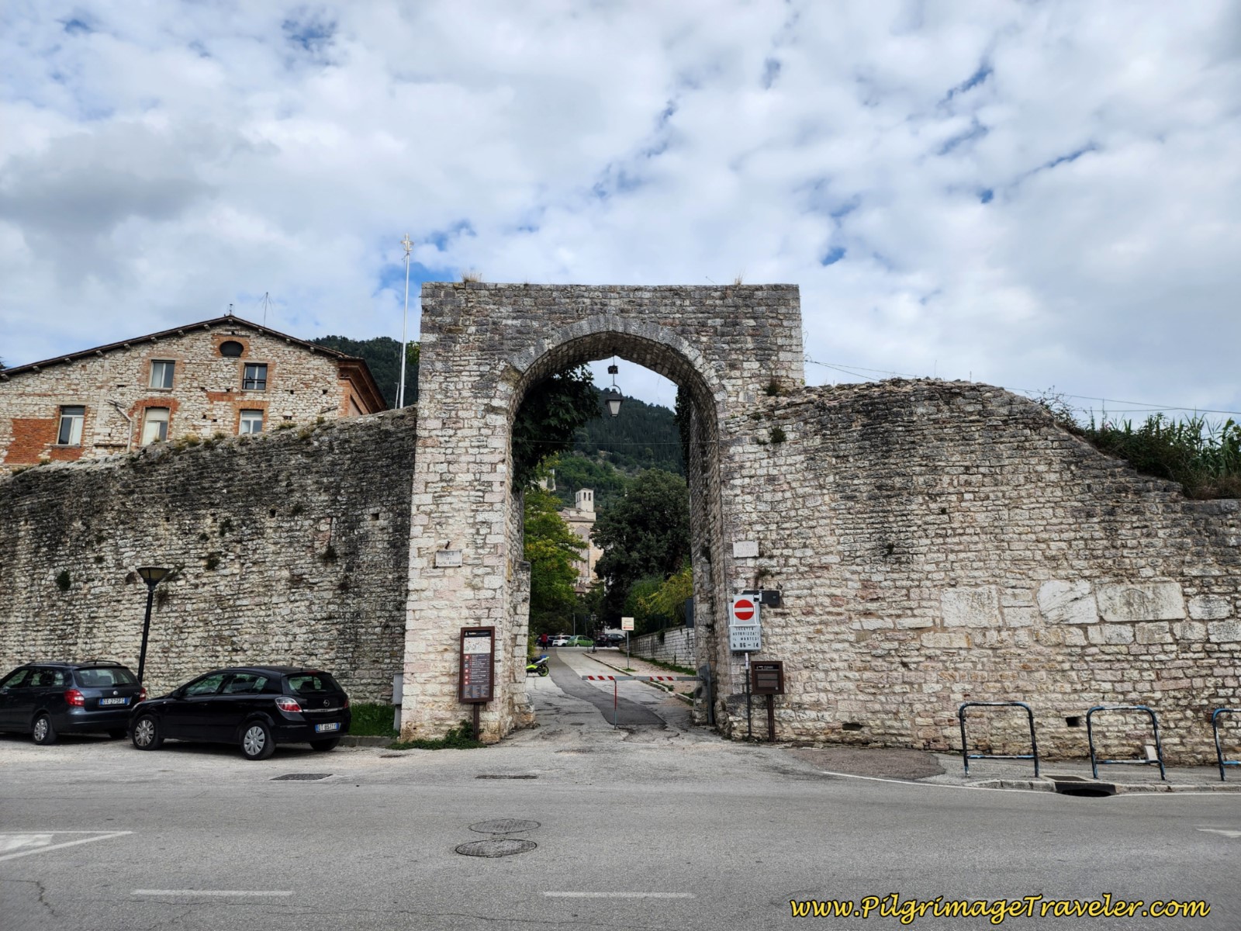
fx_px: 825
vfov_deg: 58.9
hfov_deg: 73.9
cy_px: 466
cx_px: 620
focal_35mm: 23
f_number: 1.8
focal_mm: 6.4
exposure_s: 1/955
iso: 12
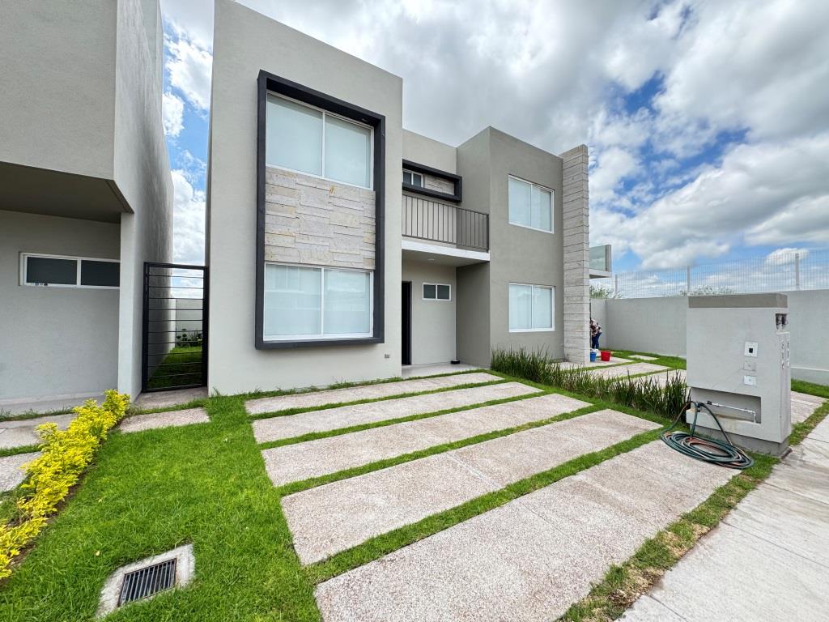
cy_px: 311
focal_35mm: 14
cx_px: 414
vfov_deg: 85.7
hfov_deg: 102.1
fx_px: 335
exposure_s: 1/423
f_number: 2.2
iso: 40
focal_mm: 2.22
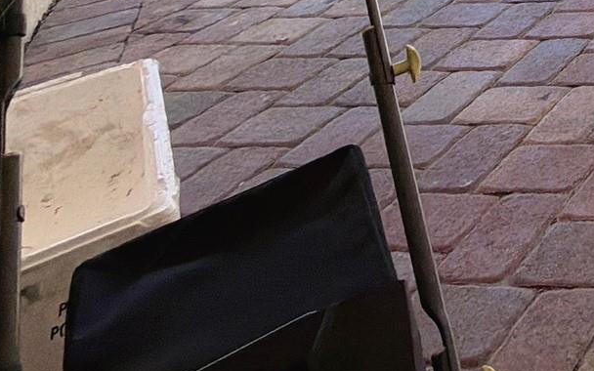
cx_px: 978
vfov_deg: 18.2
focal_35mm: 50
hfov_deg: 25.0
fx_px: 809
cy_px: -357
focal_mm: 2.22
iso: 64
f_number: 2.2
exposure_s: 1/133
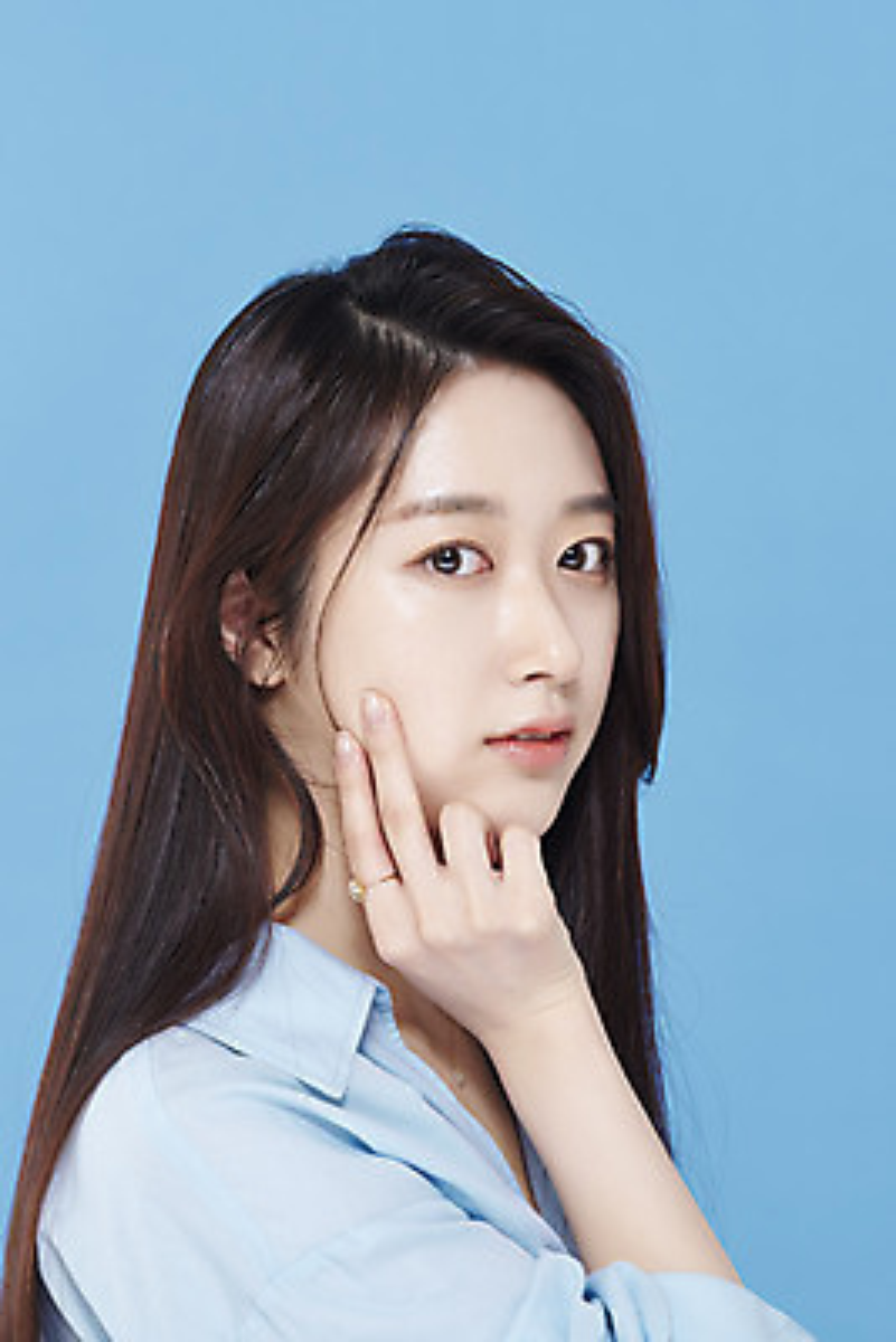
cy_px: 671
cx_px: 448
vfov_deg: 19.4
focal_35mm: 105
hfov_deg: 13.1
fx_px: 3916
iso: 64
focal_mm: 105
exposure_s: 1/125
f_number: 11
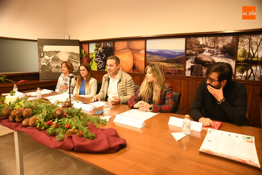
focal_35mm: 26
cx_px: 131
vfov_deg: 49.6
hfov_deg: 69.4
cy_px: 88
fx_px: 189
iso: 1250
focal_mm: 26
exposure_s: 1/125
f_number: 3.2
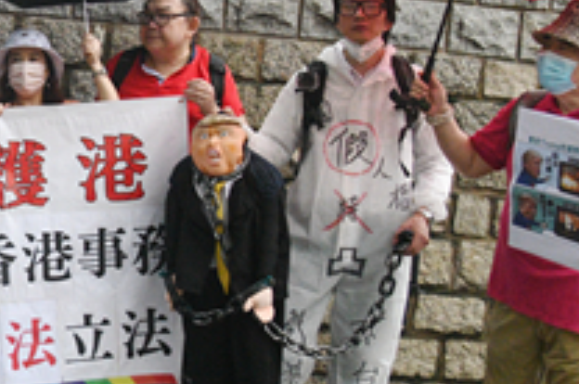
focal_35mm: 78
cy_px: 89
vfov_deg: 17.3
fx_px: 1253
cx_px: -89
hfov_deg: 24.0
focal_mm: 27
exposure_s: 1/160
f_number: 4
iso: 6400
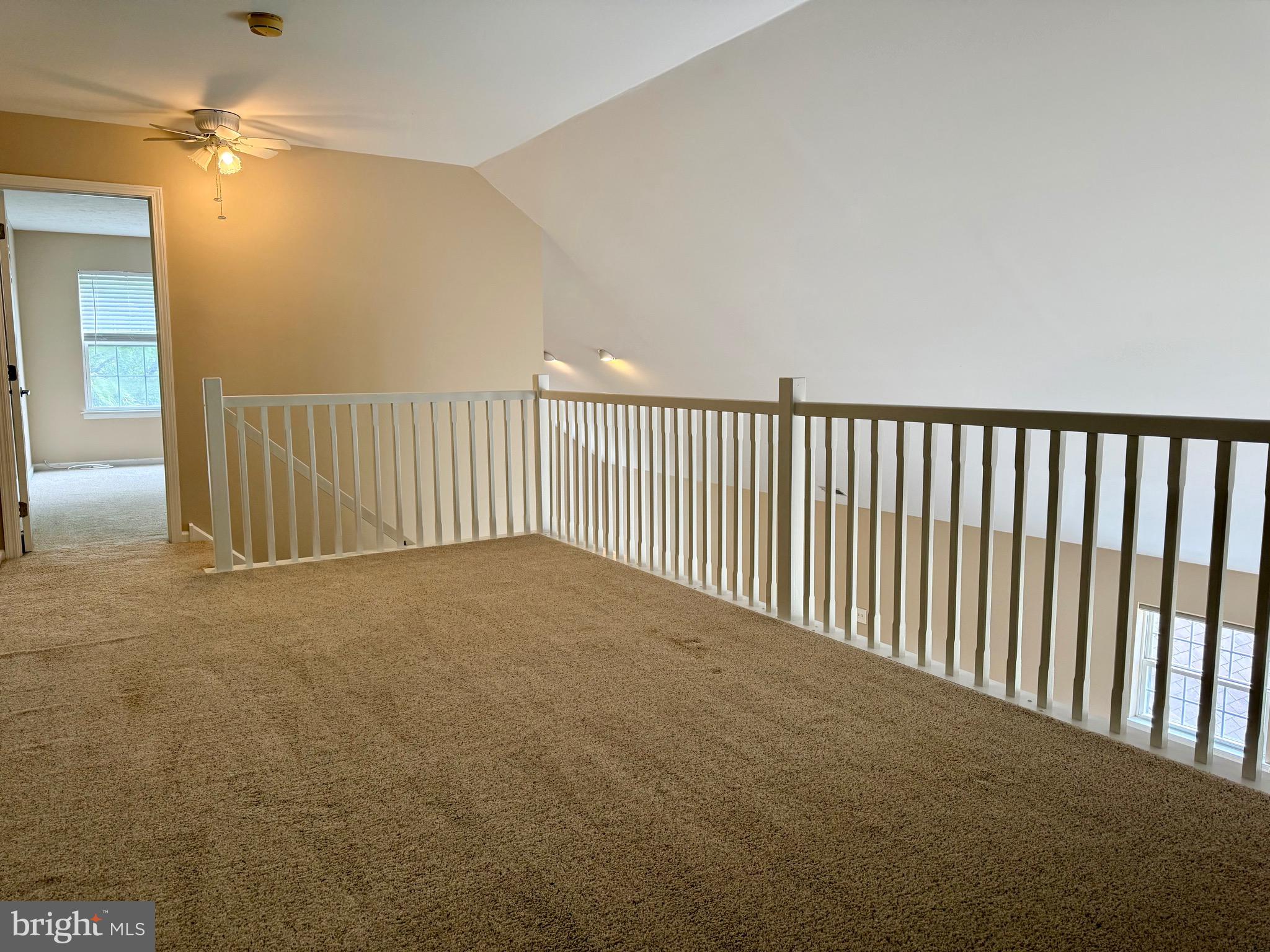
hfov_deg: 71.6
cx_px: 635
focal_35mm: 24
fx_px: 881
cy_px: 476
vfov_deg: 56.8
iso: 200
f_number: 1.78
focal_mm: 6.76
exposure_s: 1/120
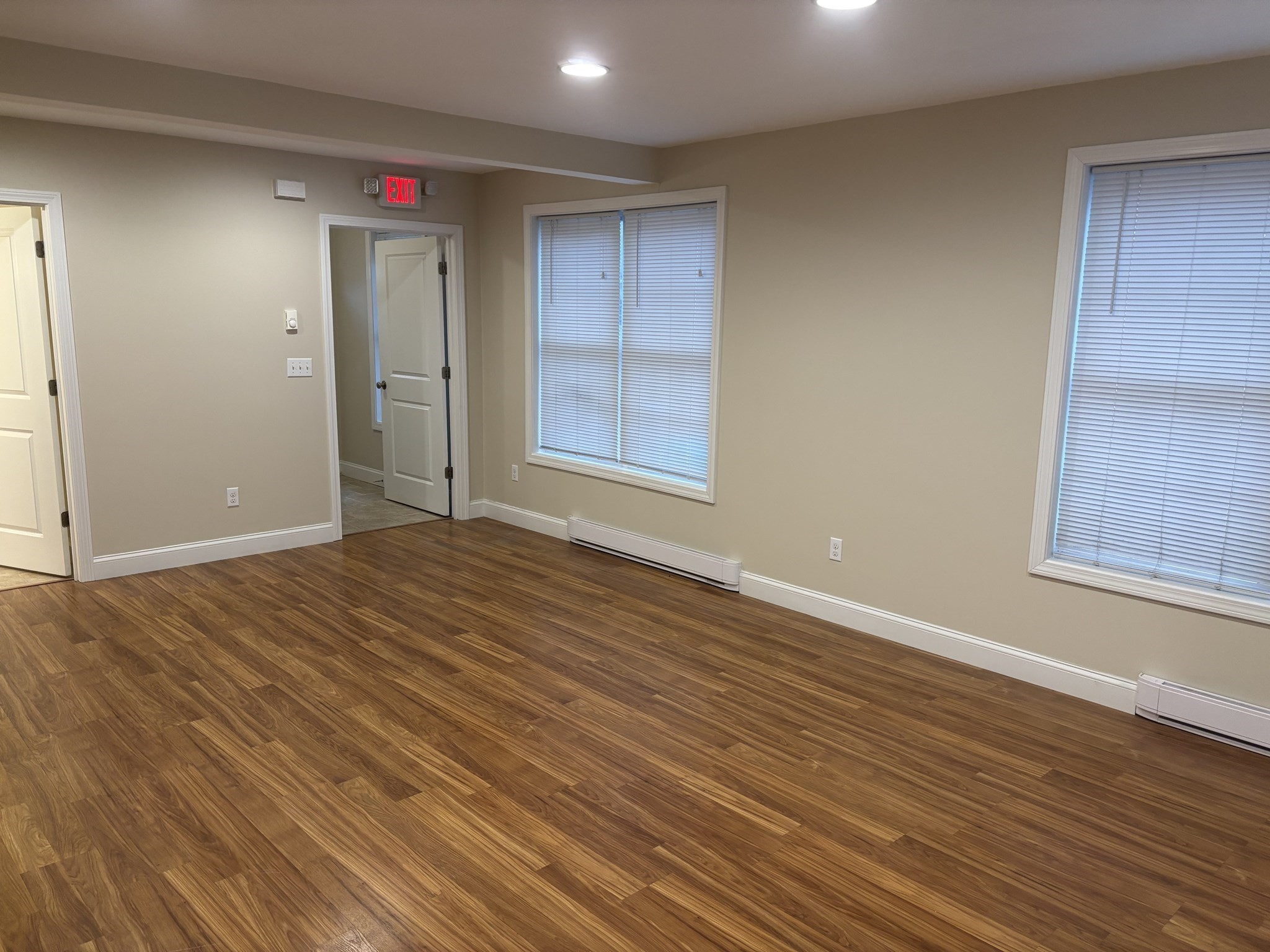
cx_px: 635
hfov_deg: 67.3
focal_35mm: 26
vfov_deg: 53.1
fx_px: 954
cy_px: 476
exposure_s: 1/60
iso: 160
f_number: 1.6
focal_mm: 5.96
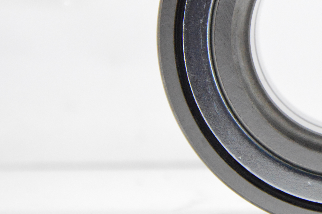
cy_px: 38
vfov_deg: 4.6
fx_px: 2645
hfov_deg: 6.9
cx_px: 343
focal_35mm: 296
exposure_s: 1/100
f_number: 7.1
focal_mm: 80
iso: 3200
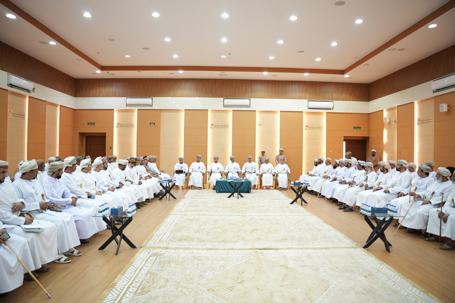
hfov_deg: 73.7
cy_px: 152
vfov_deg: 53.1
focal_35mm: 24
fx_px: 303
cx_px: 228
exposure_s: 1/200
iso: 2000
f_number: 2.8
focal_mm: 24
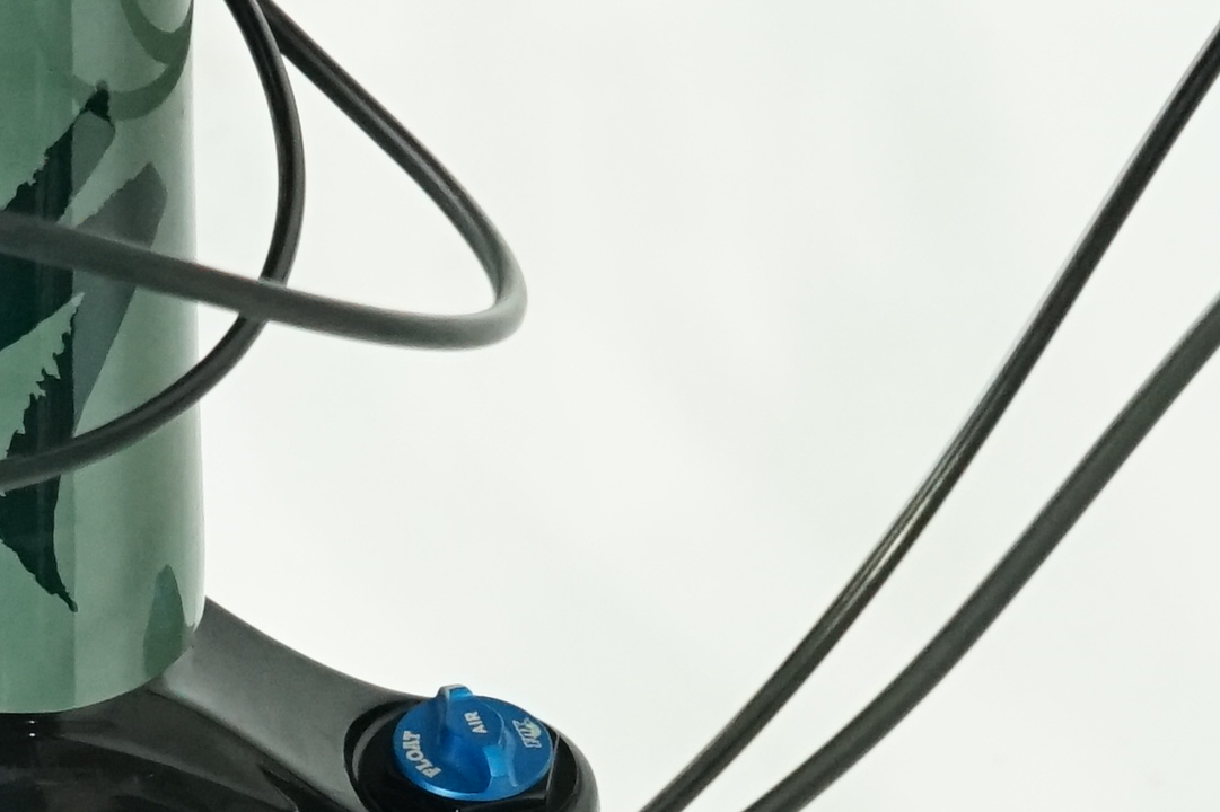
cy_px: 1122
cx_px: 8
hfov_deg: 12.6
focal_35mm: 161
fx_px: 5454
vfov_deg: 8.4
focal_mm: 29
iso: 2500
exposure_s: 1/200
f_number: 5.6
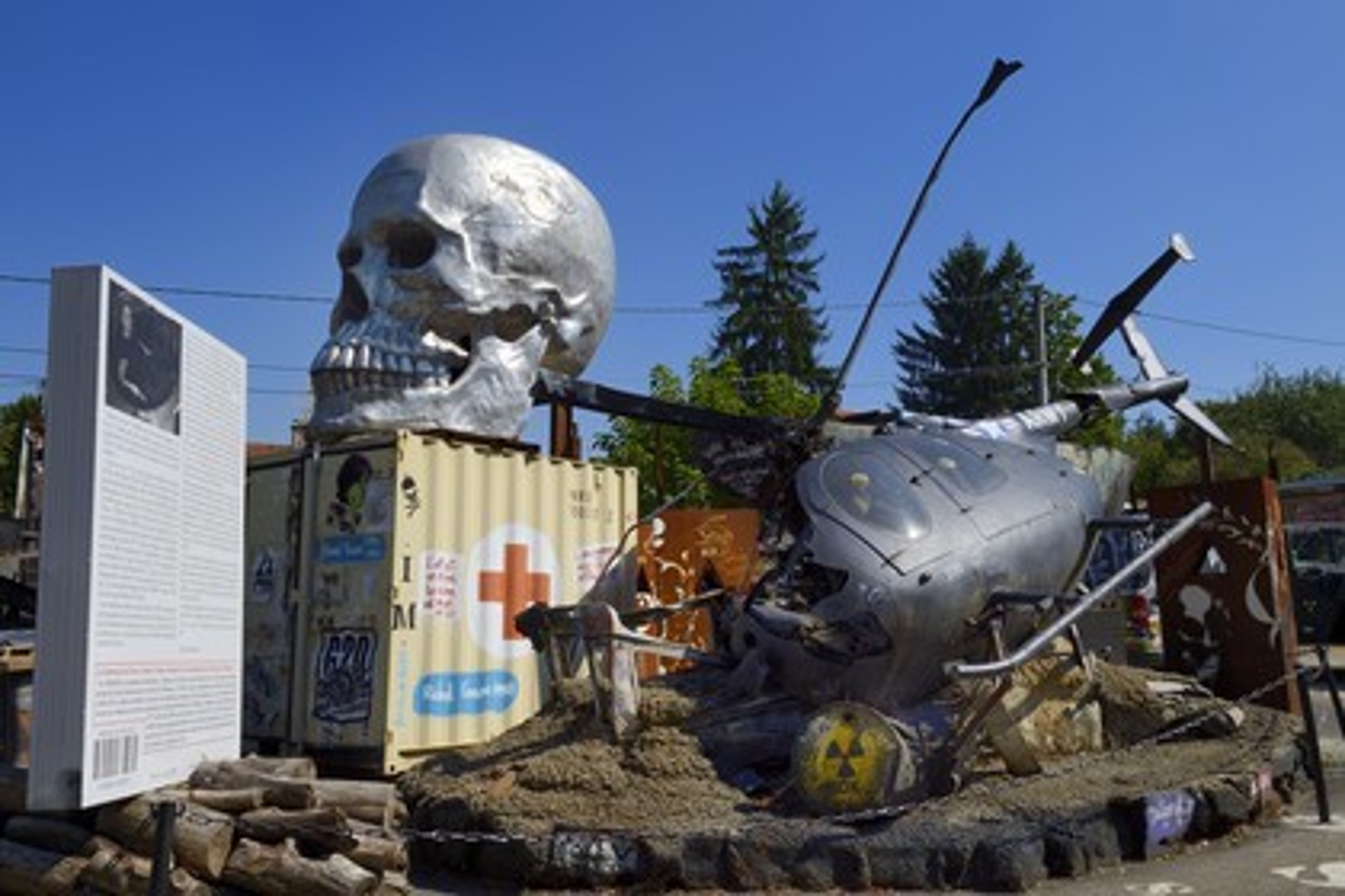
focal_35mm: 29
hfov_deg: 63.7
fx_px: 1083
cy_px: 448
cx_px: 672
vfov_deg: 45.0
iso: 200
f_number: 22
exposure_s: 1/160
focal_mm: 29
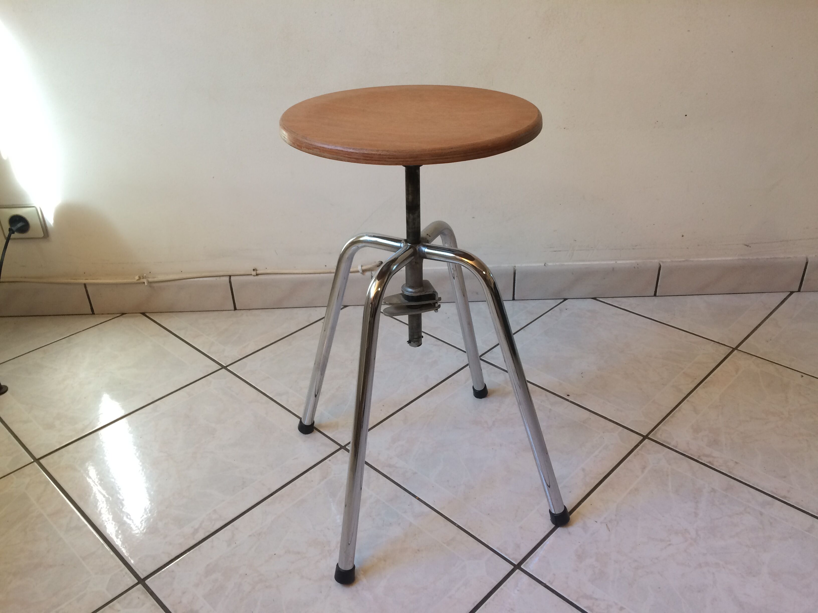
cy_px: 306
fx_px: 685
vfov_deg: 48.2
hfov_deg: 61.7
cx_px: 409
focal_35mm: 29
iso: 40
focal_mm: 4.15
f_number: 2.2
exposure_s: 1/33
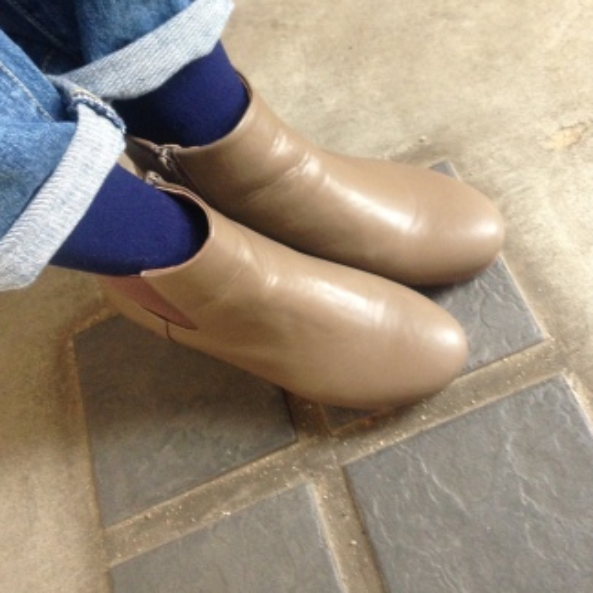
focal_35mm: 45
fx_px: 872
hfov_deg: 37.5
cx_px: 272
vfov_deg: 37.1
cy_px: 187
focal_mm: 4.12
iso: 250
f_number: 2.4
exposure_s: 1/20
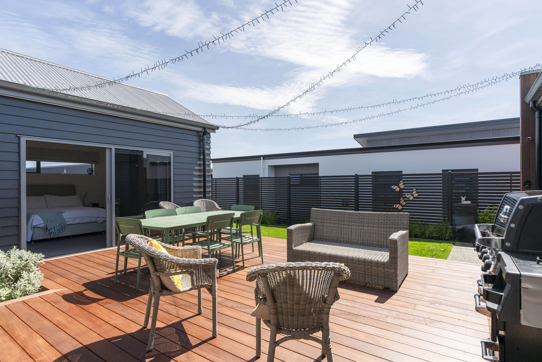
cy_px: 181
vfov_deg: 66.5
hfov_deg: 89.0
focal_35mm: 18
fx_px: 276
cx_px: 271
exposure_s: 1/2500
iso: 640
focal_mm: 18.3
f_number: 7.1
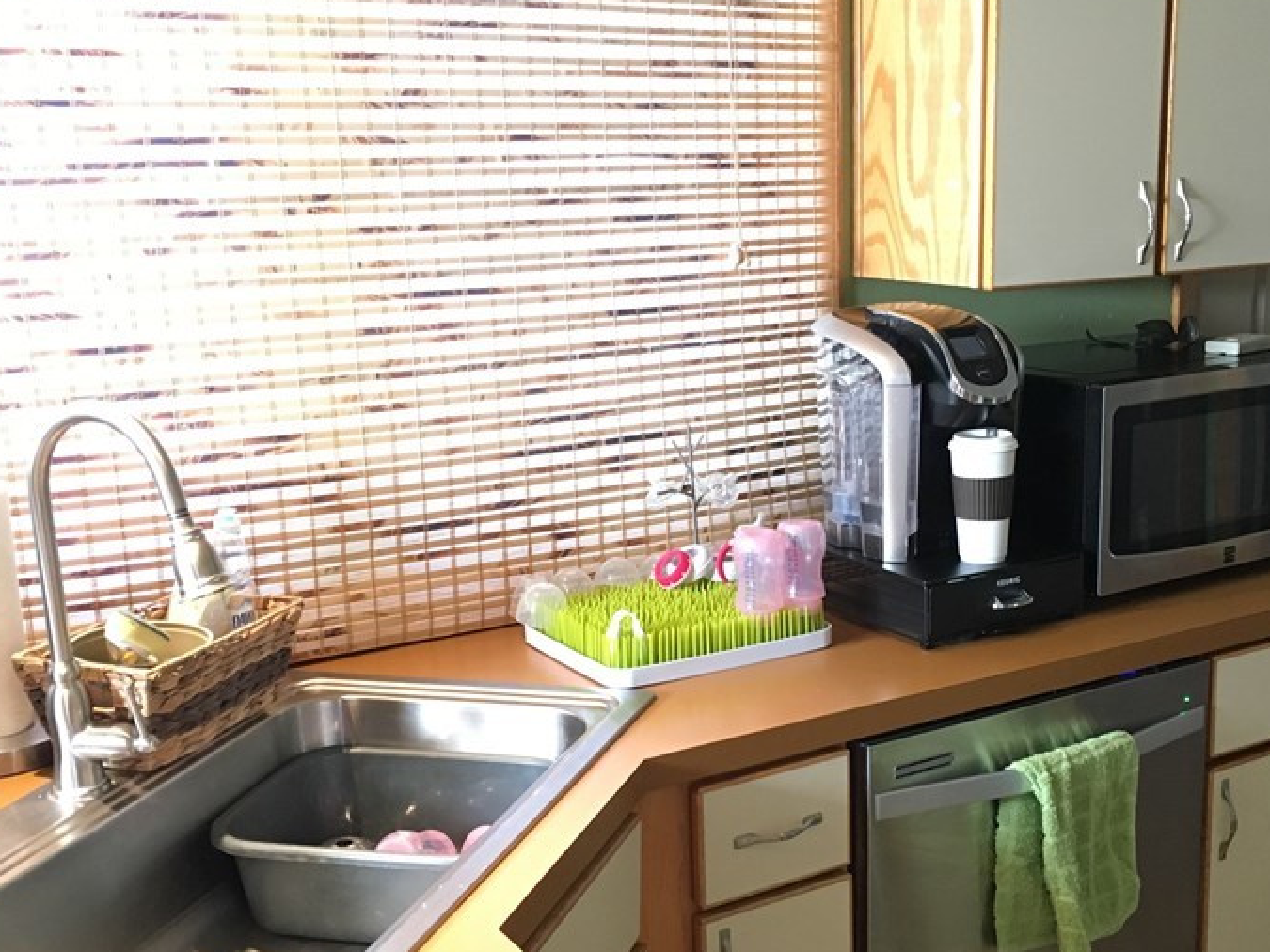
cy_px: 544
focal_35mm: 44
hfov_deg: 42.8
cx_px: 756
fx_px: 1614
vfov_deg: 32.8
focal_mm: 4.15
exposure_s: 1/17
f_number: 2.2
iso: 200
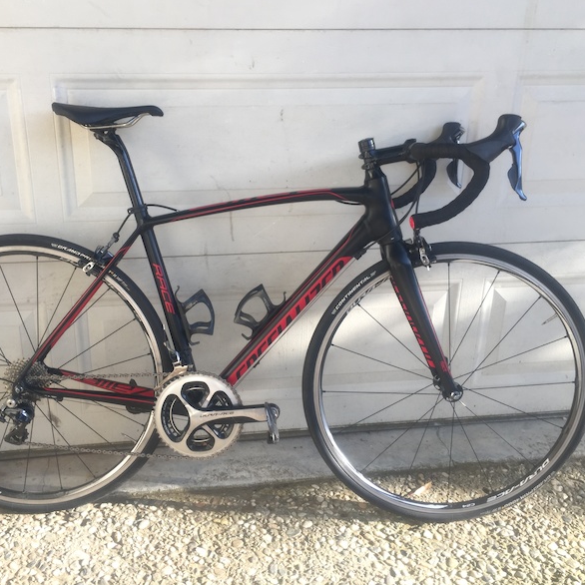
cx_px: 246
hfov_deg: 47.0
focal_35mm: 35
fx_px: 669
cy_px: 291
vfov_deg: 47.2
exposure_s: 1/135
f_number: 2.2
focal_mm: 4.15
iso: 32
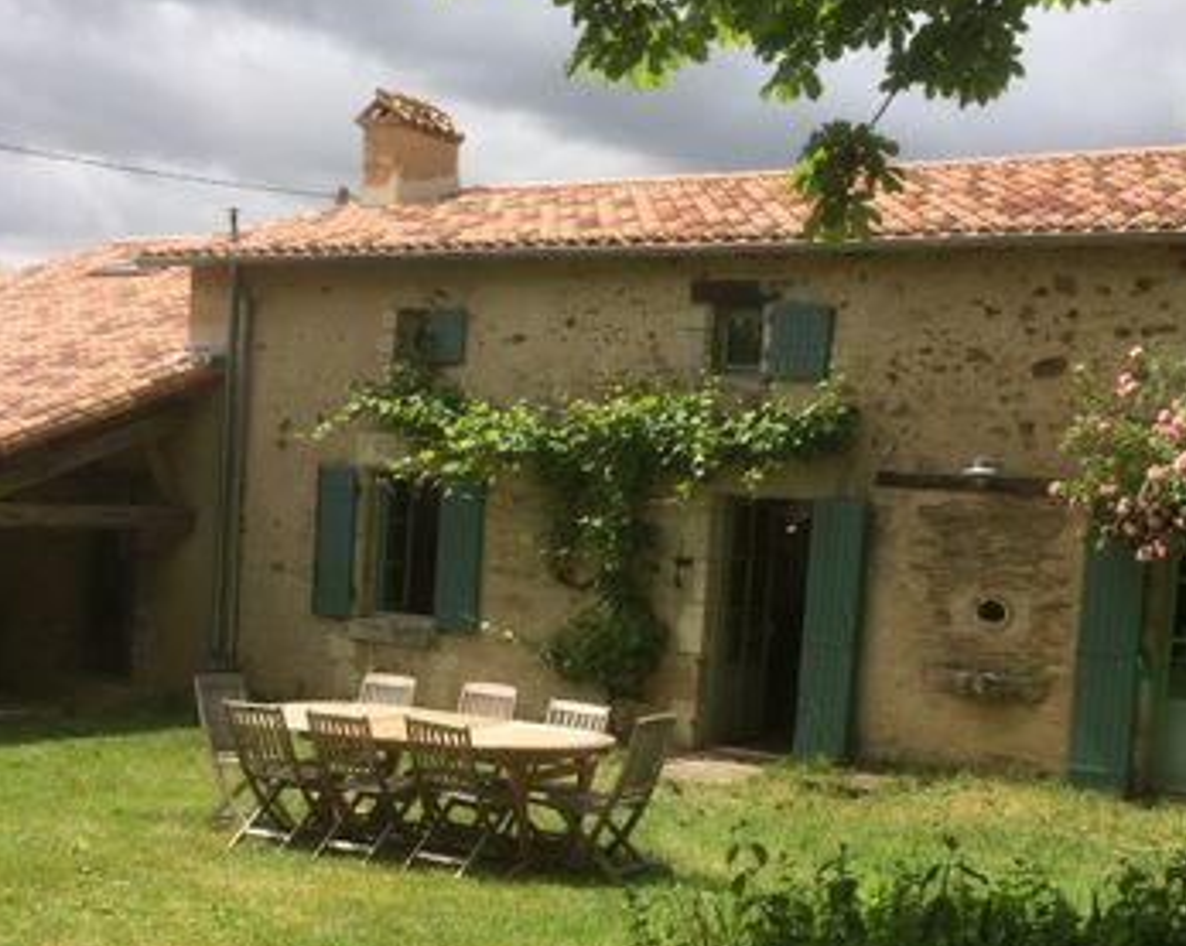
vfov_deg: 30.6
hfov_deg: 38.0
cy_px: 618
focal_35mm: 49
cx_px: 663
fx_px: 1719
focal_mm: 4.15
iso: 32
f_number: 2.2
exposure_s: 1/1786
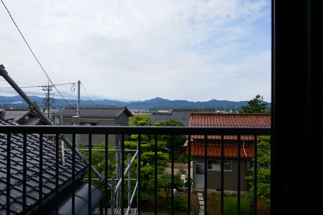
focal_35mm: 25
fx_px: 224
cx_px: 162
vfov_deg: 51.3
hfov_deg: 71.5
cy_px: 108
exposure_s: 1/2000
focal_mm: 9.1
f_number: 2.8
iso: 125
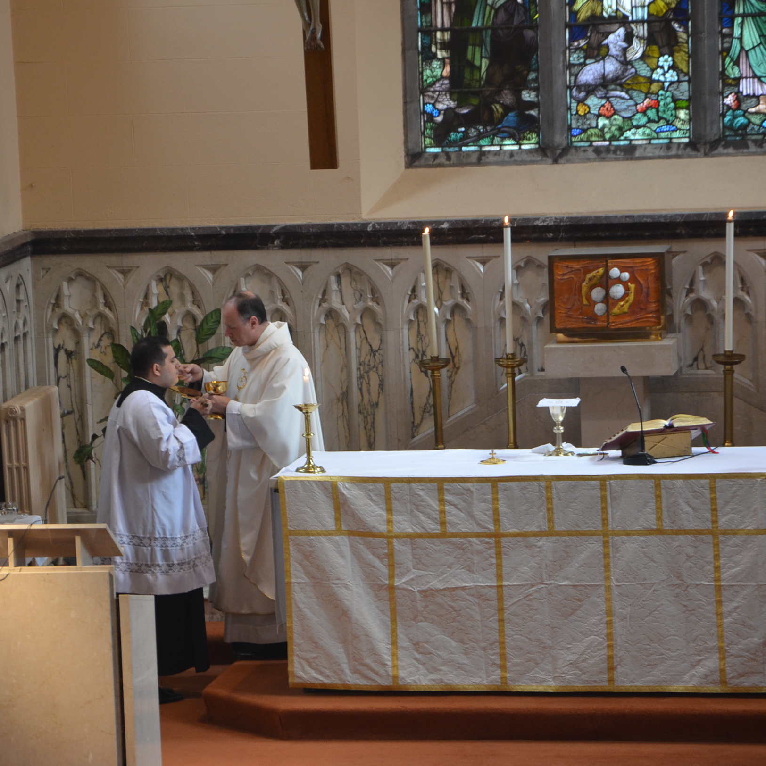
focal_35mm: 203
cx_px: 264
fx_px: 5073
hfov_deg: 8.6
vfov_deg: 8.6
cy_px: 384
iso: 800
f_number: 5.6
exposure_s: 1/30
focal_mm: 105
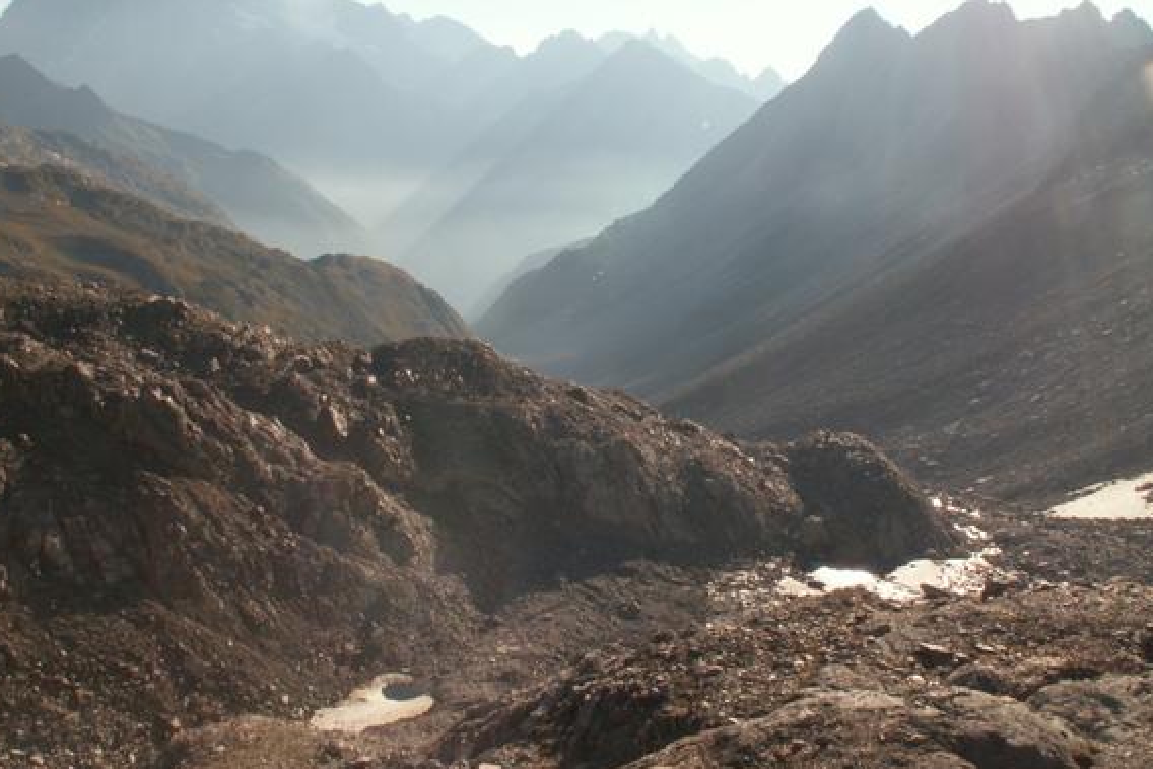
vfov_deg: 32.5
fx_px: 1313
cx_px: 593
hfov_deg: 47.4
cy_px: 288
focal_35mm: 41
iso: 50
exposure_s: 1/200
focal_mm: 5.86
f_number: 7.1
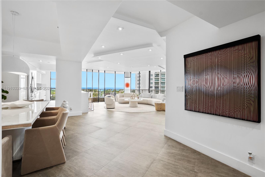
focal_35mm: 15
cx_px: 132
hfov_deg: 100.4
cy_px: 88
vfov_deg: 77.3
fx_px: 110
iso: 200
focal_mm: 10
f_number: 8
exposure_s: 1/25
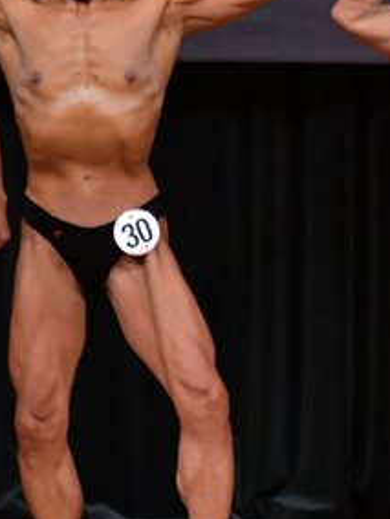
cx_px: 541
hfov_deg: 2.0
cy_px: 239
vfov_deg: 2.7
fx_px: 11236
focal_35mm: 748
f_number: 5.6
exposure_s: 1/400
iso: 5000
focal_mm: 190
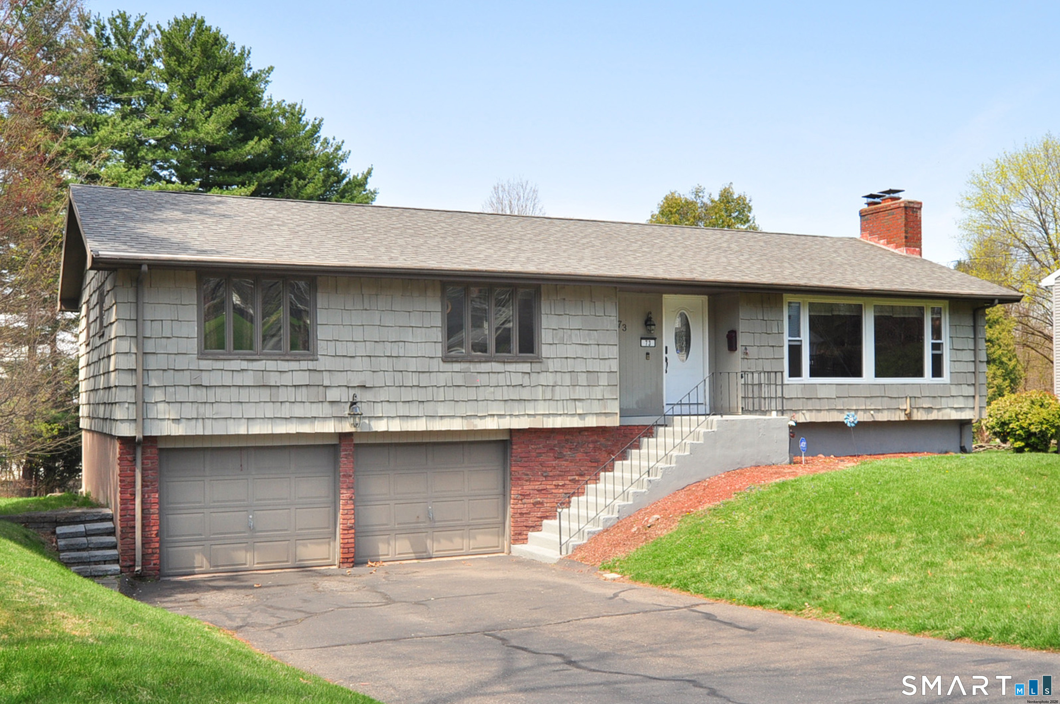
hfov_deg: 62.0
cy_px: 352
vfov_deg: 43.5
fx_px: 882
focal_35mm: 30
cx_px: 530
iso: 250
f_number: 8
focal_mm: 20
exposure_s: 1/200
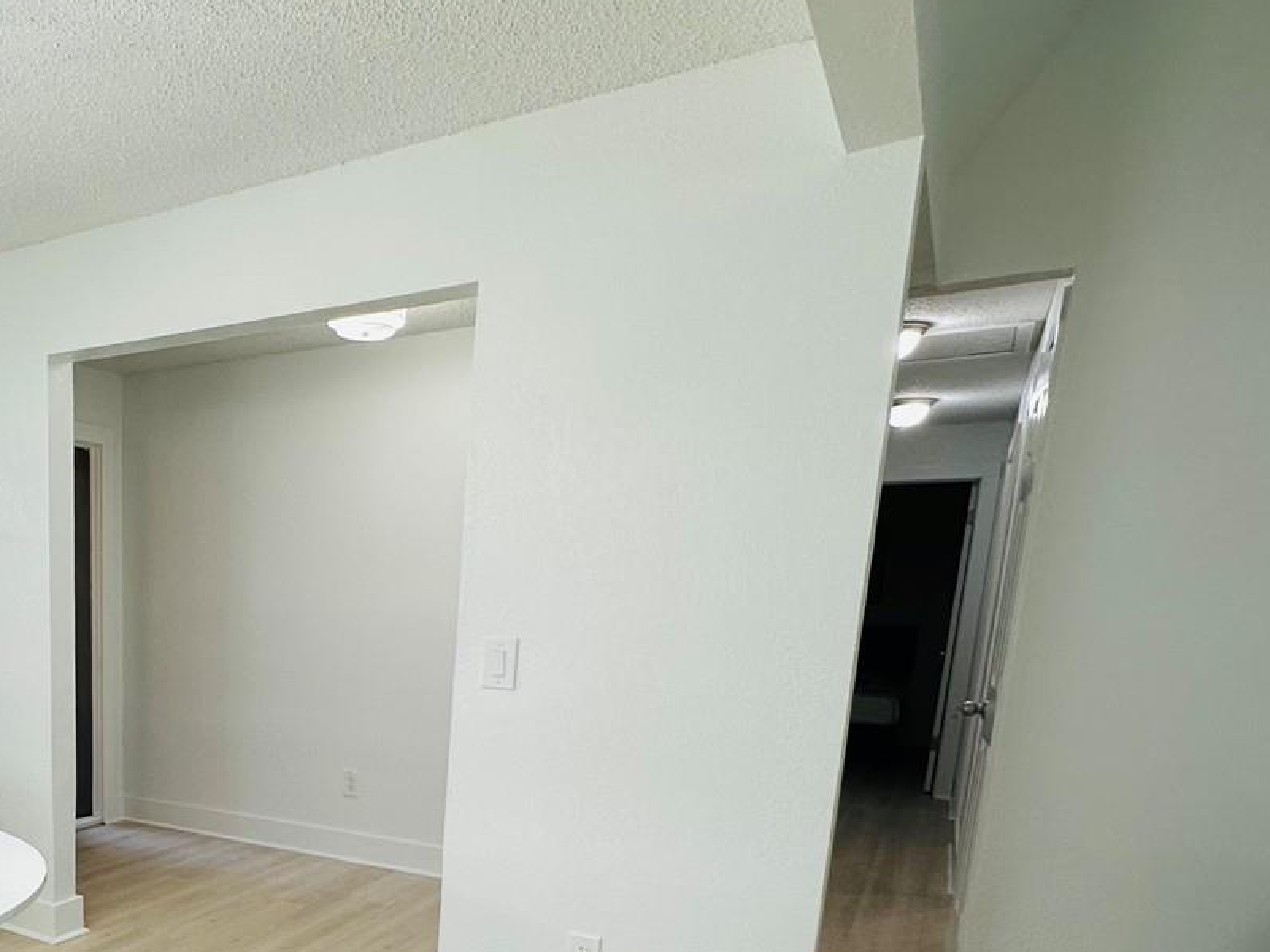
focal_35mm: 28
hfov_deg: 57.6
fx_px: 1027
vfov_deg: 46.7
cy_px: 784
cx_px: 217
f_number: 2.2
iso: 100
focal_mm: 2.22
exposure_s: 1/120
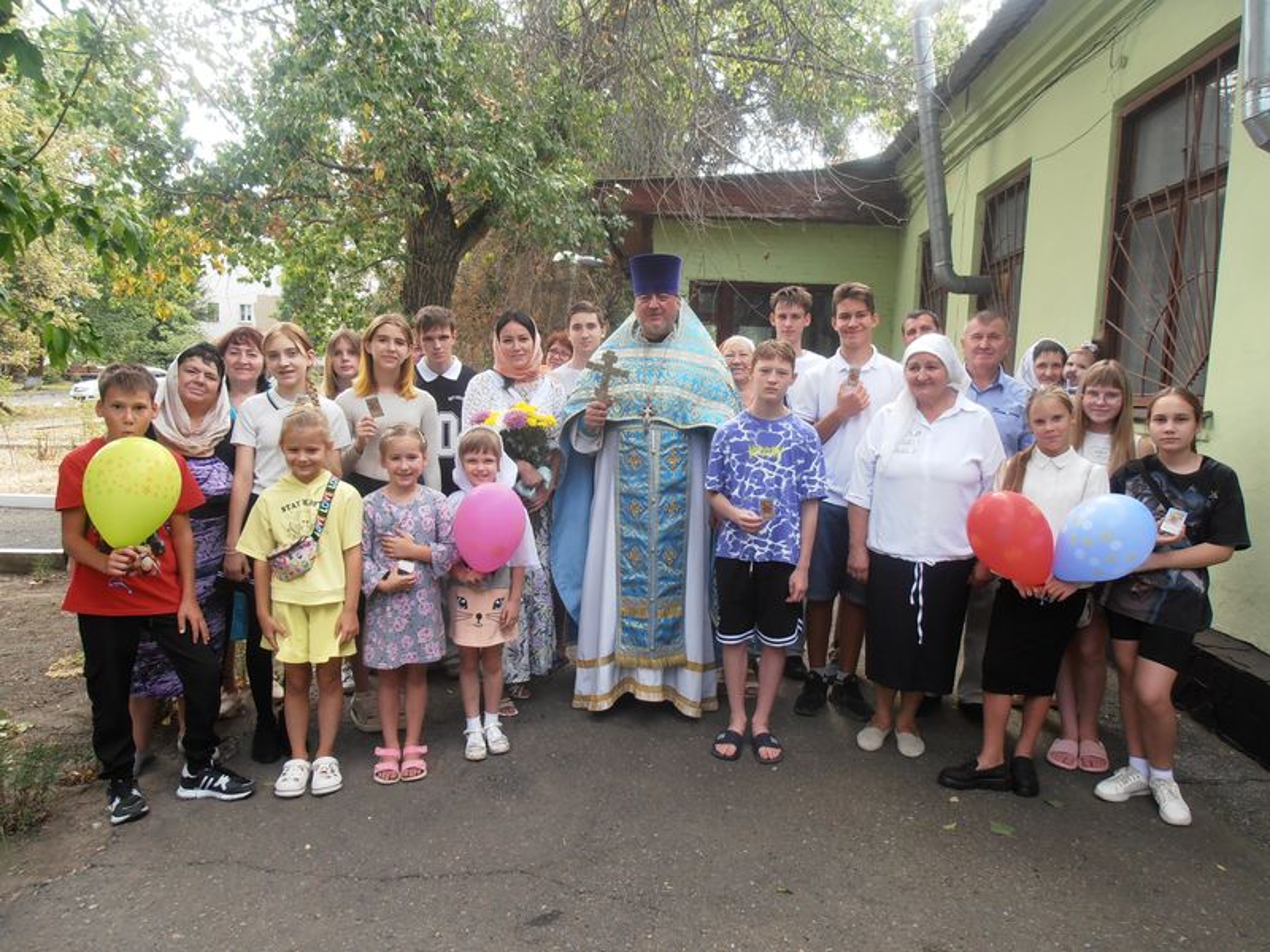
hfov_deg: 71.6
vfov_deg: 56.8
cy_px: 476
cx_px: 635
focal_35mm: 24
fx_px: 881
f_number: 3
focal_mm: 4.2
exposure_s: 1/160
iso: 80
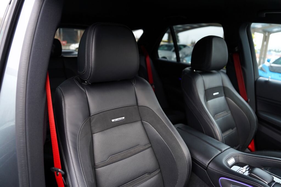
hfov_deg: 73.7
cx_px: 140
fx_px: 187
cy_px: 94
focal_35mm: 24
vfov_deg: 53.1
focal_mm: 24
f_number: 2.8
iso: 200
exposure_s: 1/30
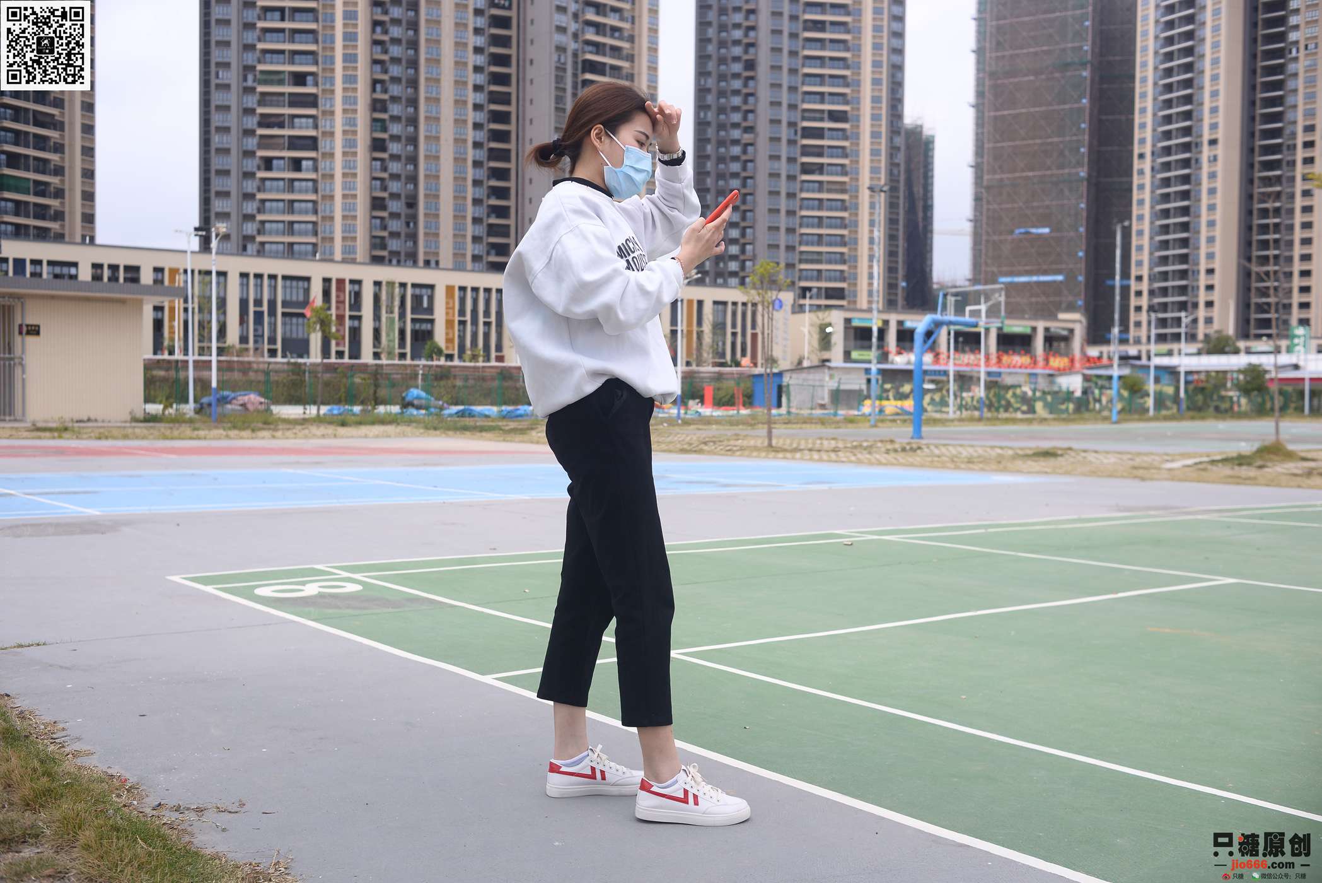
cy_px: 442
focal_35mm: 35
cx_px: 661
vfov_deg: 37.9
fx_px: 1286
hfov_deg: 54.4
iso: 125
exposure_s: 1/500
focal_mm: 35
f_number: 5.6
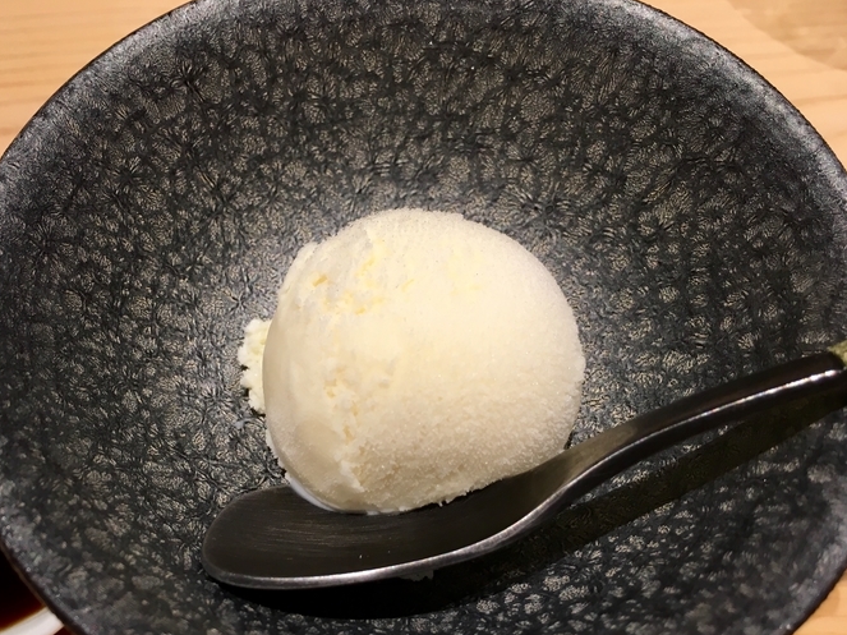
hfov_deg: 52.4
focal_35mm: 35
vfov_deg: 40.5
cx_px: 351
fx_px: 856
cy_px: 373
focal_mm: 4.15
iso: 50
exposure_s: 1/30
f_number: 2.2
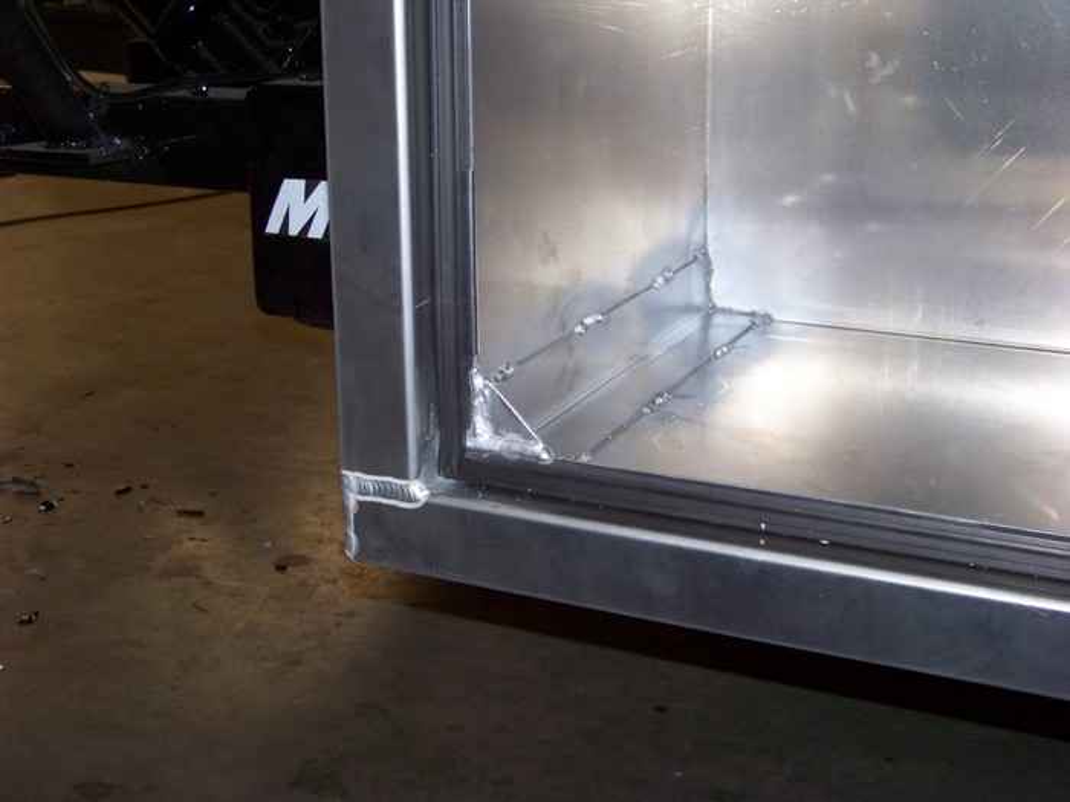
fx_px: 1515
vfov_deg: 29.7
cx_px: 535
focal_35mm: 49
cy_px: 401
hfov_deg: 38.9
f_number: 2.8
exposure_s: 1/30
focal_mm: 7.6
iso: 200
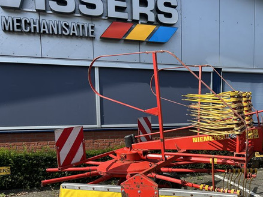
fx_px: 289
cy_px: 140
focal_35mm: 38
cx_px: 192
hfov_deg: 47.5
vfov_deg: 37.0
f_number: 1.5
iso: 50
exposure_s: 1/2841
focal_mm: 5.7
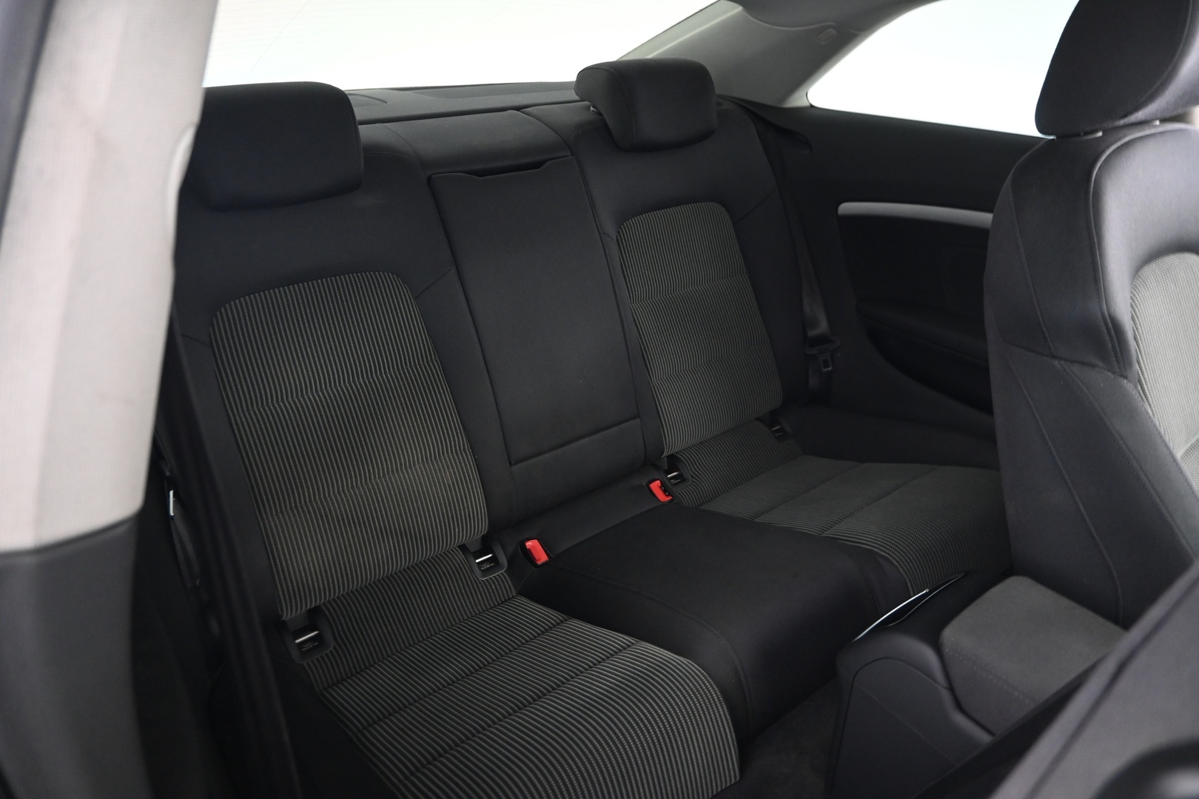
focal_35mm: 24
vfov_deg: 53.1
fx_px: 799
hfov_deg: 73.7
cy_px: 400
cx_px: 600
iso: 1600
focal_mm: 16
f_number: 3.5
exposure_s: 1/4
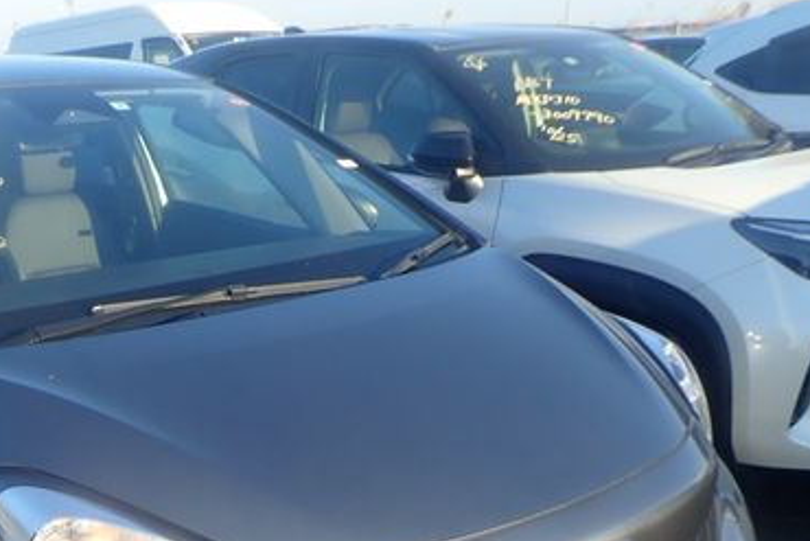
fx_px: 1013
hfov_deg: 41.8
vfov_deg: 28.7
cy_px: 493
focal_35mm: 45
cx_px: 169
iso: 100
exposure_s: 1/400
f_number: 2.8
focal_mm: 4.5
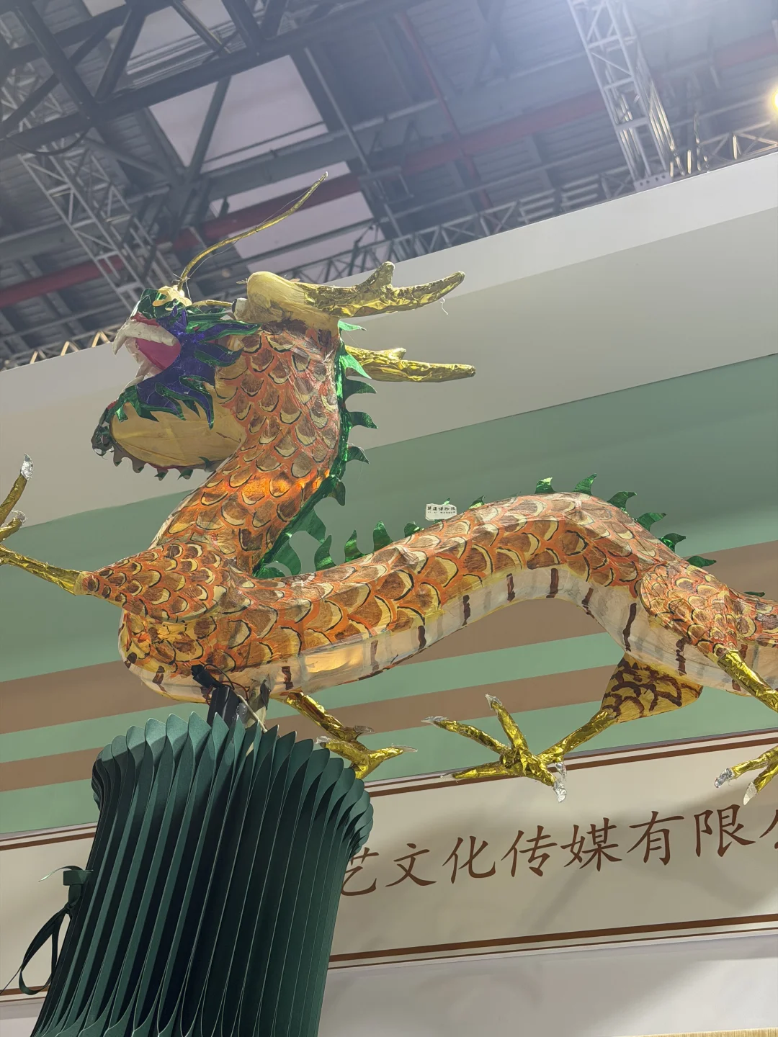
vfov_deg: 39.7
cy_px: 518
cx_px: 389
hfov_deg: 30.3
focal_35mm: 48
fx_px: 1438
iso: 50
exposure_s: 1/122
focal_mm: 6.76
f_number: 1.78
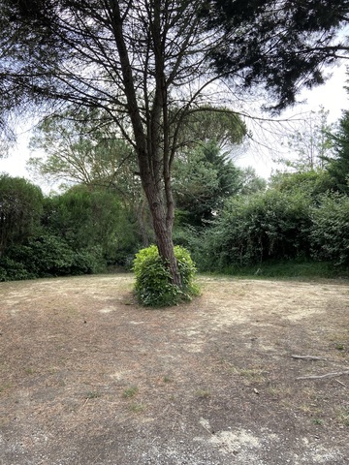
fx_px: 350
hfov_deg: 53.1
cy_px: 232
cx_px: 174
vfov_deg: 67.3
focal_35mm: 26
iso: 32
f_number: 1.8
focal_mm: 4.25
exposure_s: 1/122
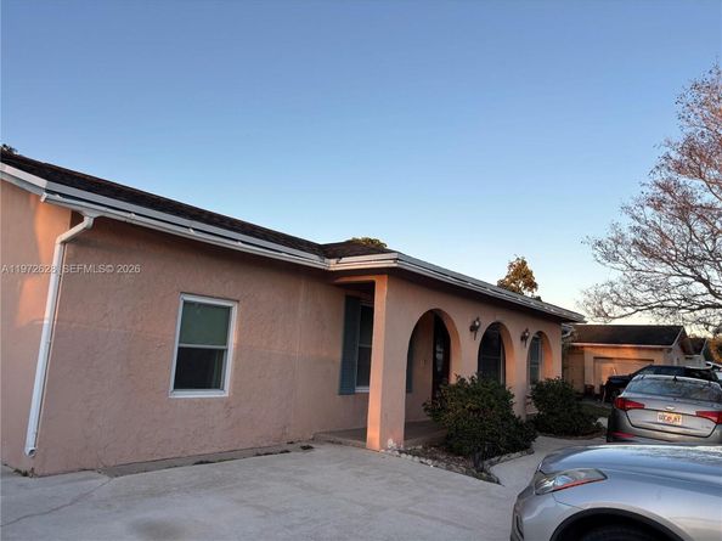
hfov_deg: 67.3
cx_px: 361
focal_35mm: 26
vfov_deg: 53.0
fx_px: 542
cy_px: 270
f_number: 1.6
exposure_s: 1/654
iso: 50
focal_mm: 5.96
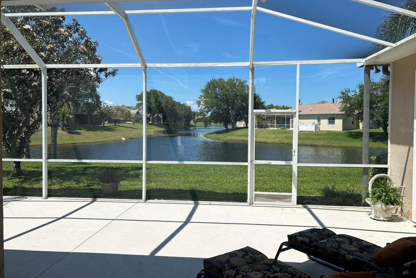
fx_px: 324
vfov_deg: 46.4
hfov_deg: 65.5
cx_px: 209
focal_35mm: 28
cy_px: 130
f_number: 1.5
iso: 50
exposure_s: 1/3704
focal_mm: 5.7
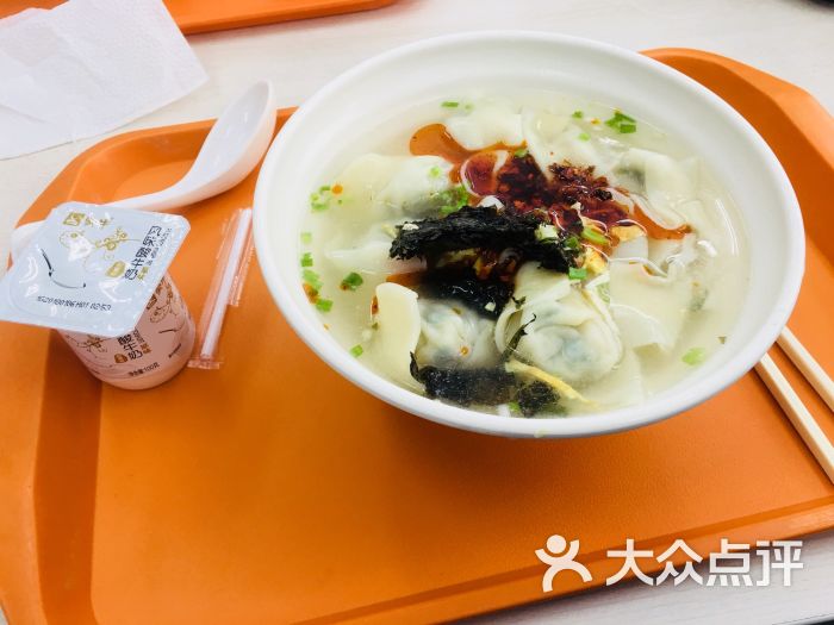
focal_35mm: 29
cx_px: 417
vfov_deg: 48.2
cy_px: 312
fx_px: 699
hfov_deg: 61.7
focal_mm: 4.15
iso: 25
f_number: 2.2
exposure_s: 1/33
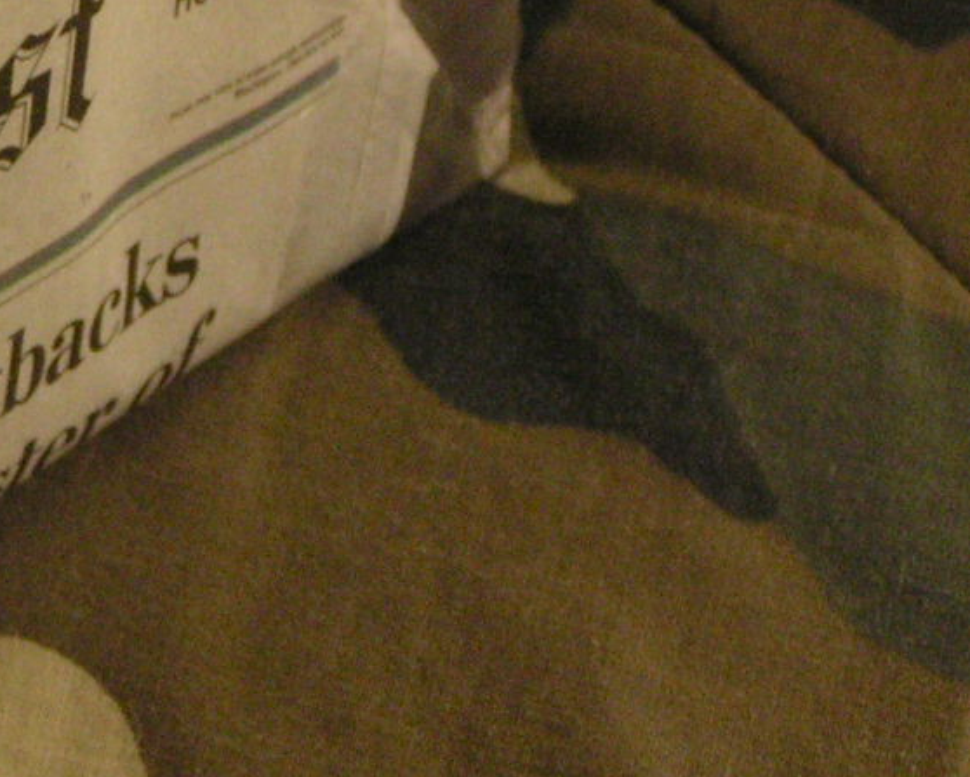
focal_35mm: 263
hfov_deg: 7.3
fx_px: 7554
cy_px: 151
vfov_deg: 5.9
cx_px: -33
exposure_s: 1/50
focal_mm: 15.6
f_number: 3.2
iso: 200
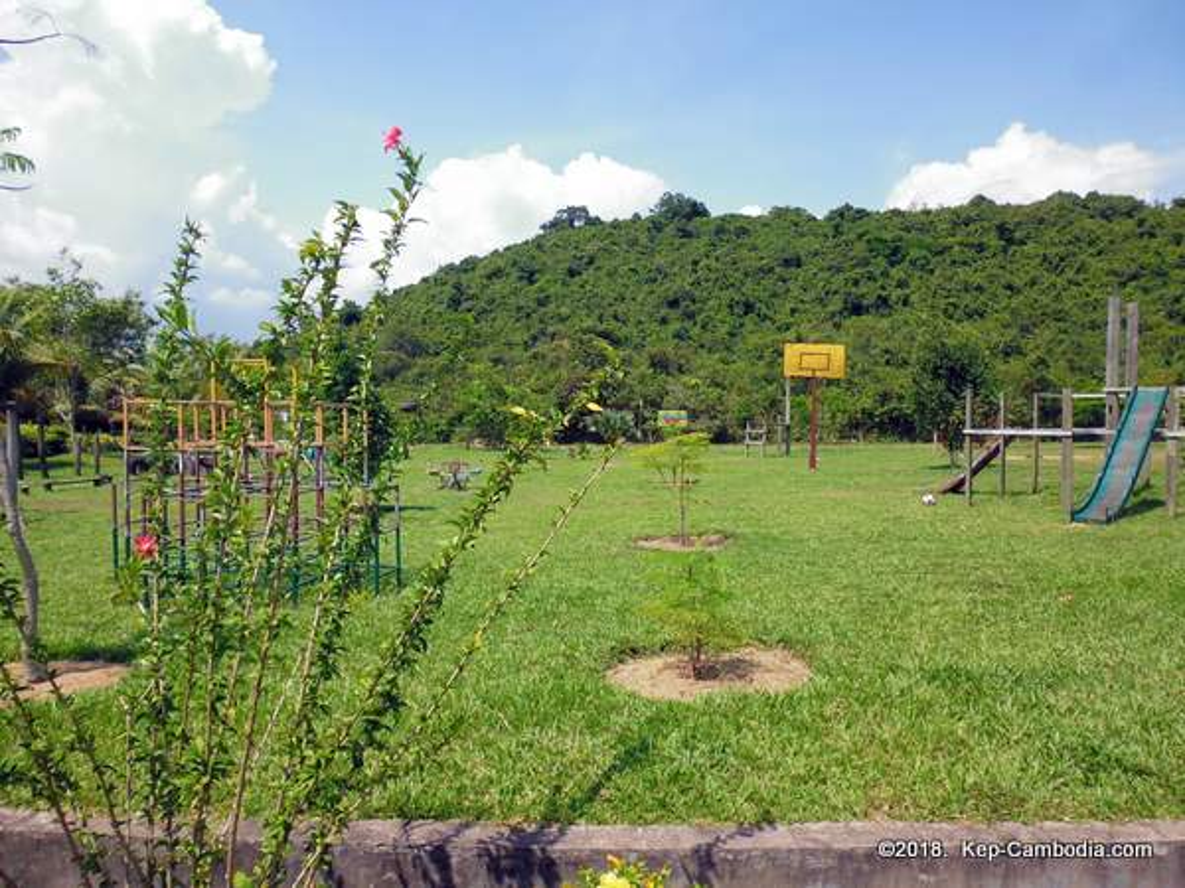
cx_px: 592
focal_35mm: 24
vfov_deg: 56.8
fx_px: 822
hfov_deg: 71.6
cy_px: 444
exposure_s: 1/125
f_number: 9
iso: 160
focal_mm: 4.3
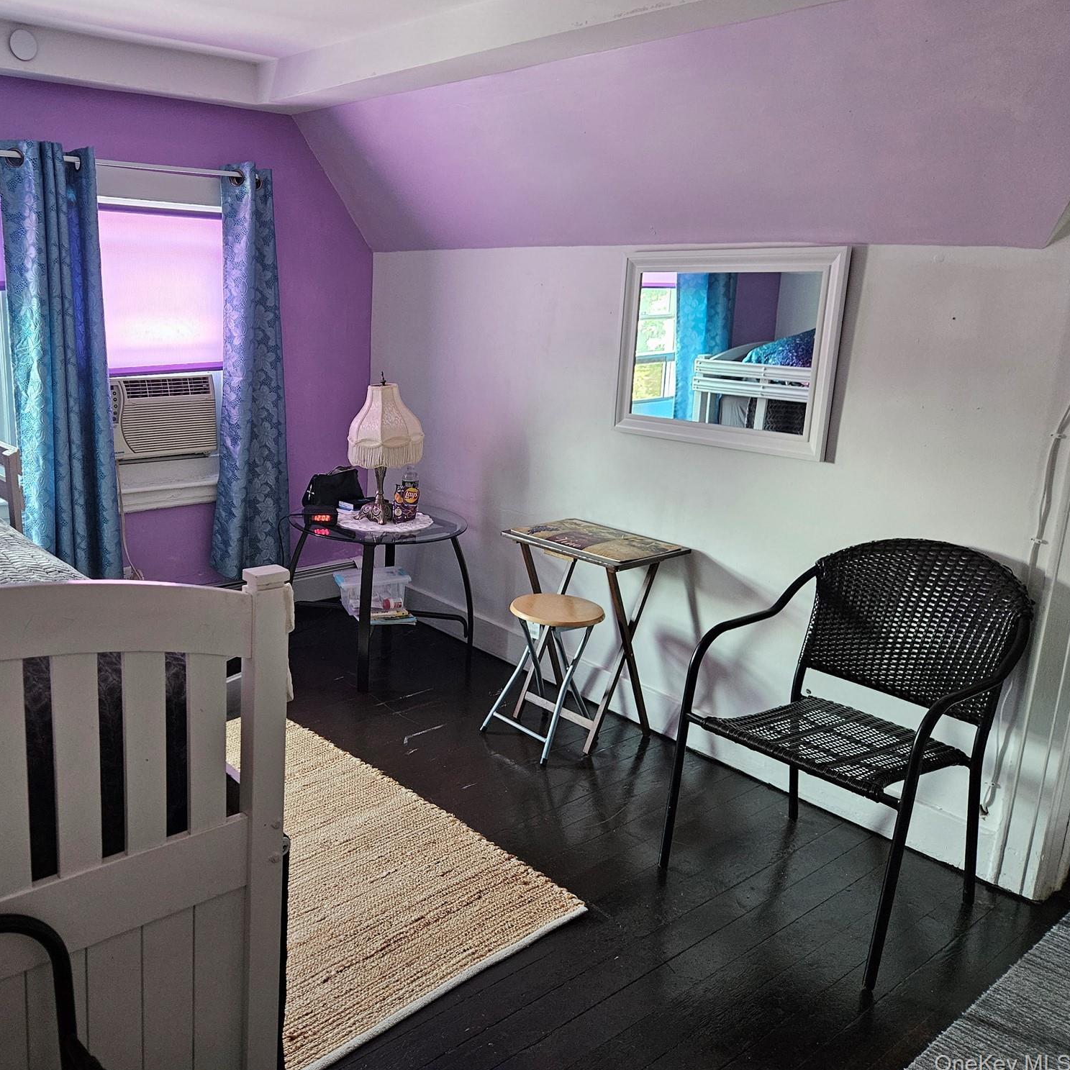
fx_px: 979
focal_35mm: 28
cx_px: 344
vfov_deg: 57.3
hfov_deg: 55.9
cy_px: 528
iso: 640
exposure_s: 1/60
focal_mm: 5.4
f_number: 1.8
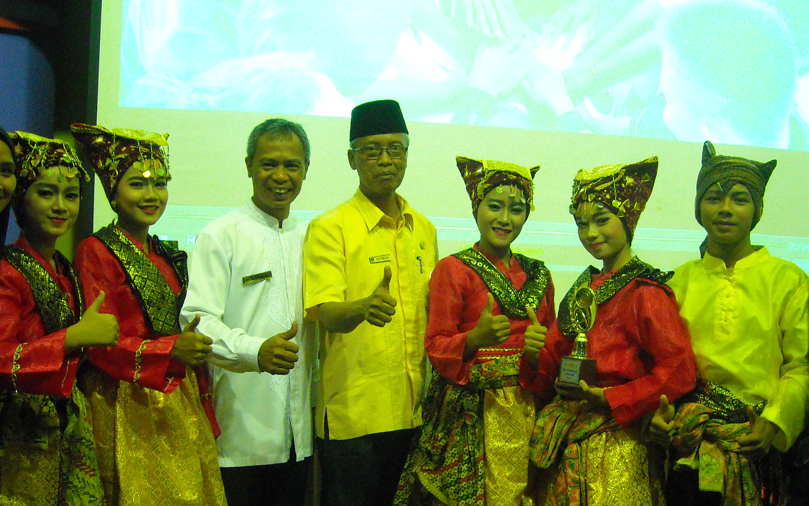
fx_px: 992
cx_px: 430
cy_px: 347
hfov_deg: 44.3
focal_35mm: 45
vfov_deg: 28.4
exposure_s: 1/20
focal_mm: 5.7
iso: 400
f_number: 2.8
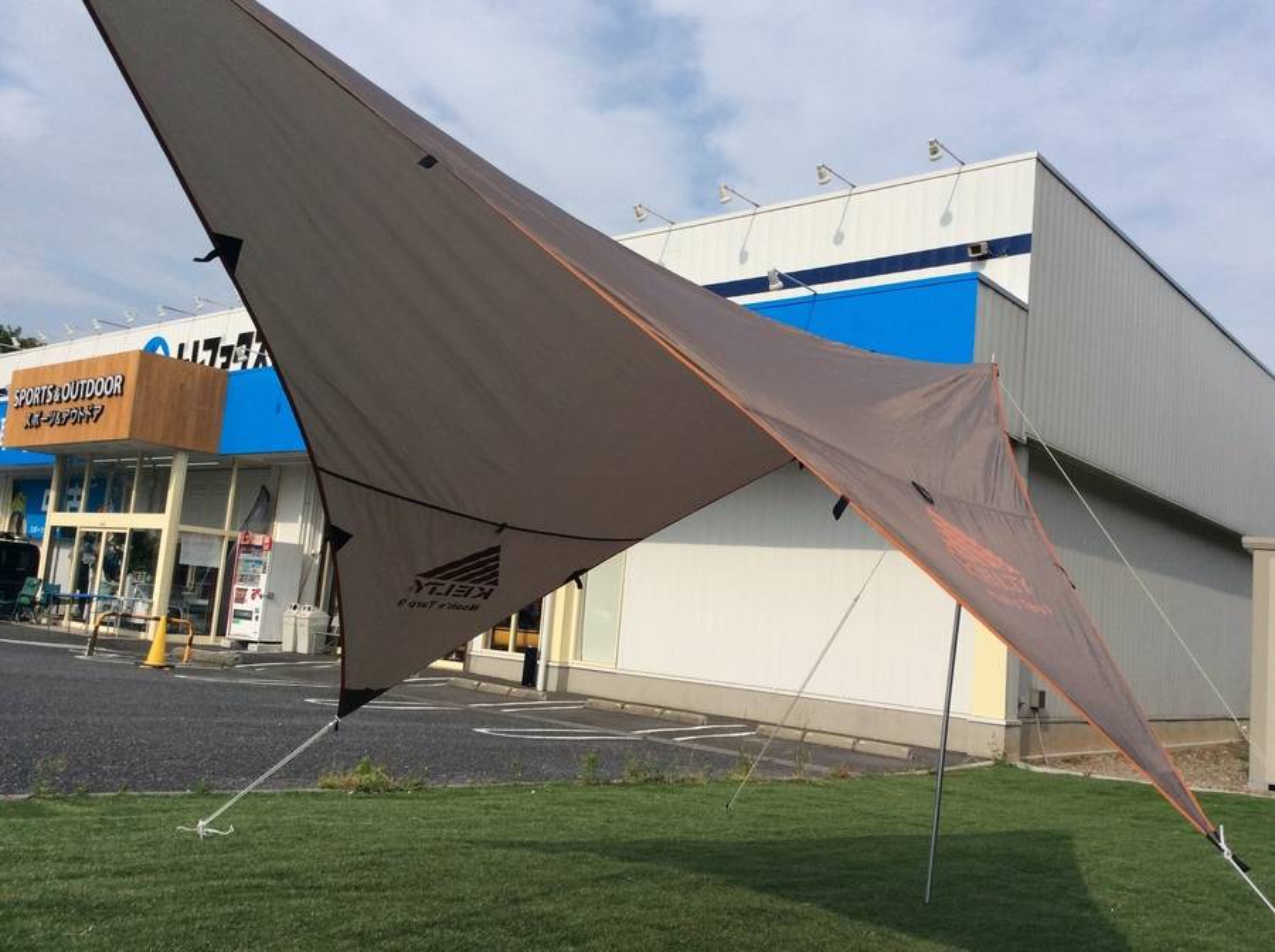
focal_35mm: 32
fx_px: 1177
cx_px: 638
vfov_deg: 44.0
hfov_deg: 56.9
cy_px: 476
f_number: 2.4
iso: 32
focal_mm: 3.3
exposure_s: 1/2387
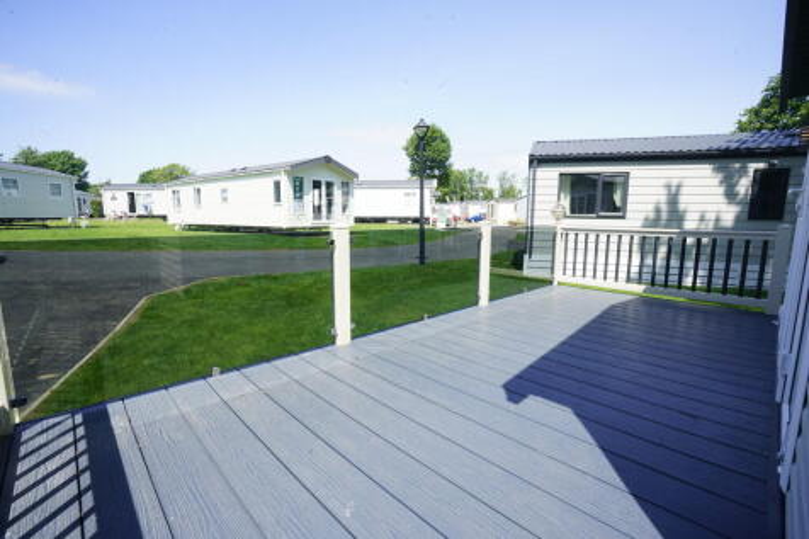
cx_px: 404
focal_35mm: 16
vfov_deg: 73.7
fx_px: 359
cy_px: 270
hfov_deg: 96.8
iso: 400
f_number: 18
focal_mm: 16
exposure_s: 1/60
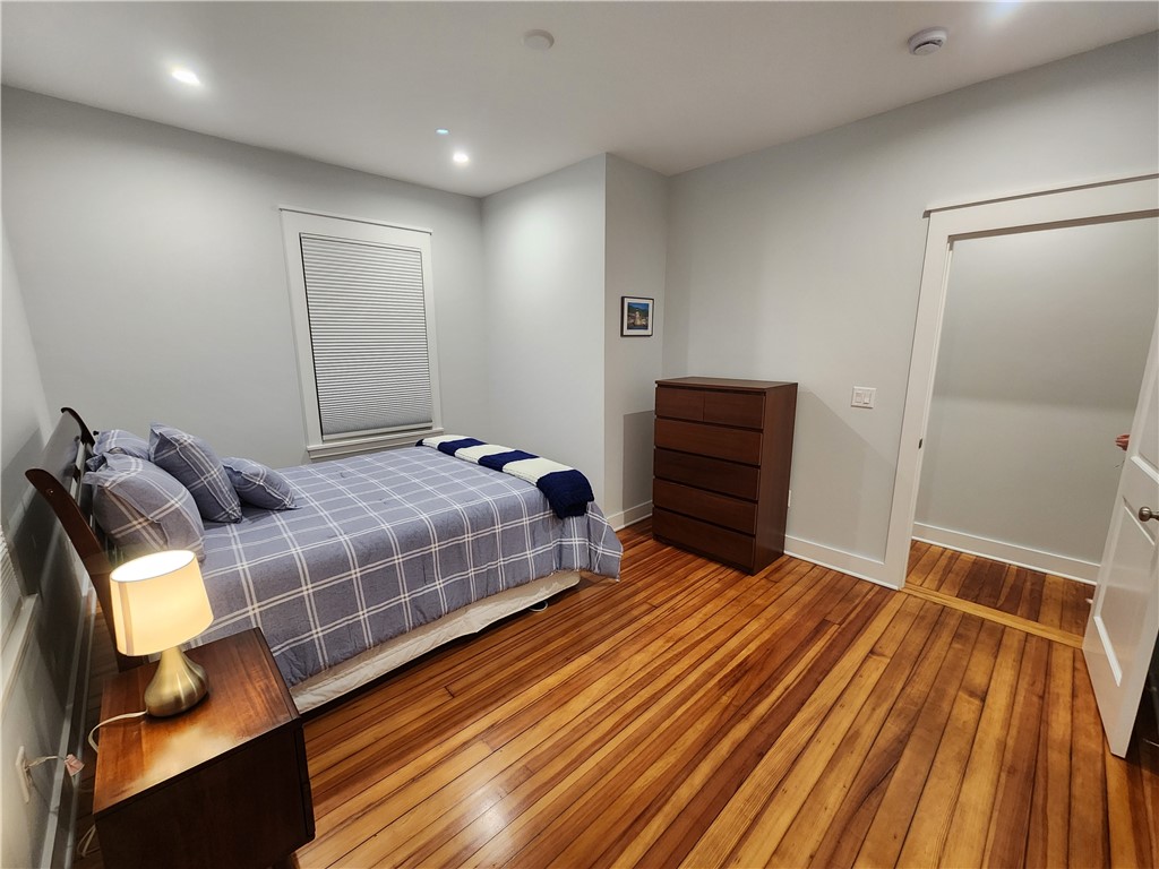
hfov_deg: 106.2
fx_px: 435
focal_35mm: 13
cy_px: 434
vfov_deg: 89.9
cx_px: 580
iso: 320
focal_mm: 2.2
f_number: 2.2
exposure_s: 1/40
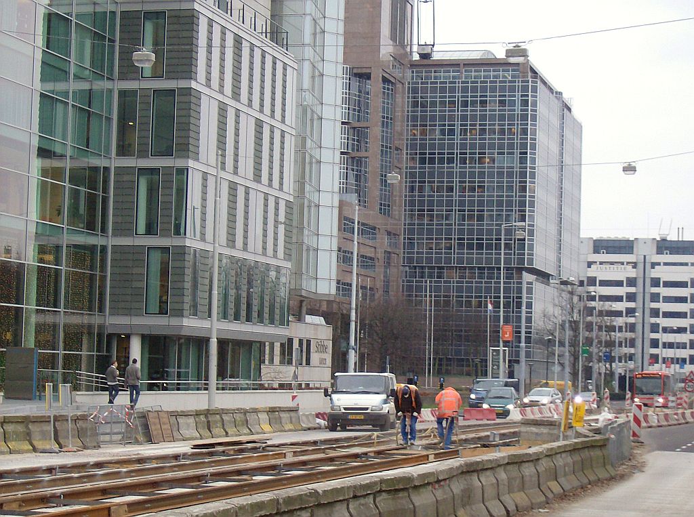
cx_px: 347
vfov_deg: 17.3
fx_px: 1700
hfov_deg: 23.1
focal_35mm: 85
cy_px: 258
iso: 186
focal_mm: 14.1
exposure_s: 1/109
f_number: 4.2
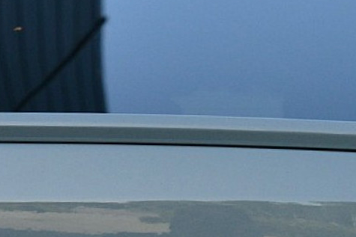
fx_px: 2997
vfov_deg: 4.5
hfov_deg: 6.6
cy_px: 313
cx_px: 711
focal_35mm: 303
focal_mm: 50
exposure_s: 1/200
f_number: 10
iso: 400
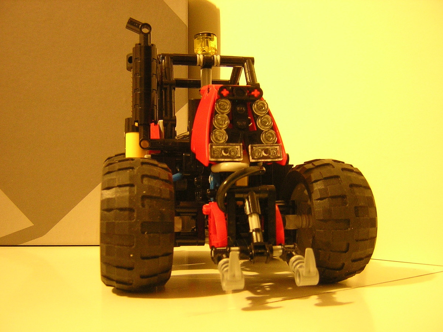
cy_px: 166
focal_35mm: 36
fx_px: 461
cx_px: 222
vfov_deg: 39.7
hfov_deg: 51.4
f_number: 2.6
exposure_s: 1/2.6
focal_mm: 4.7
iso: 400
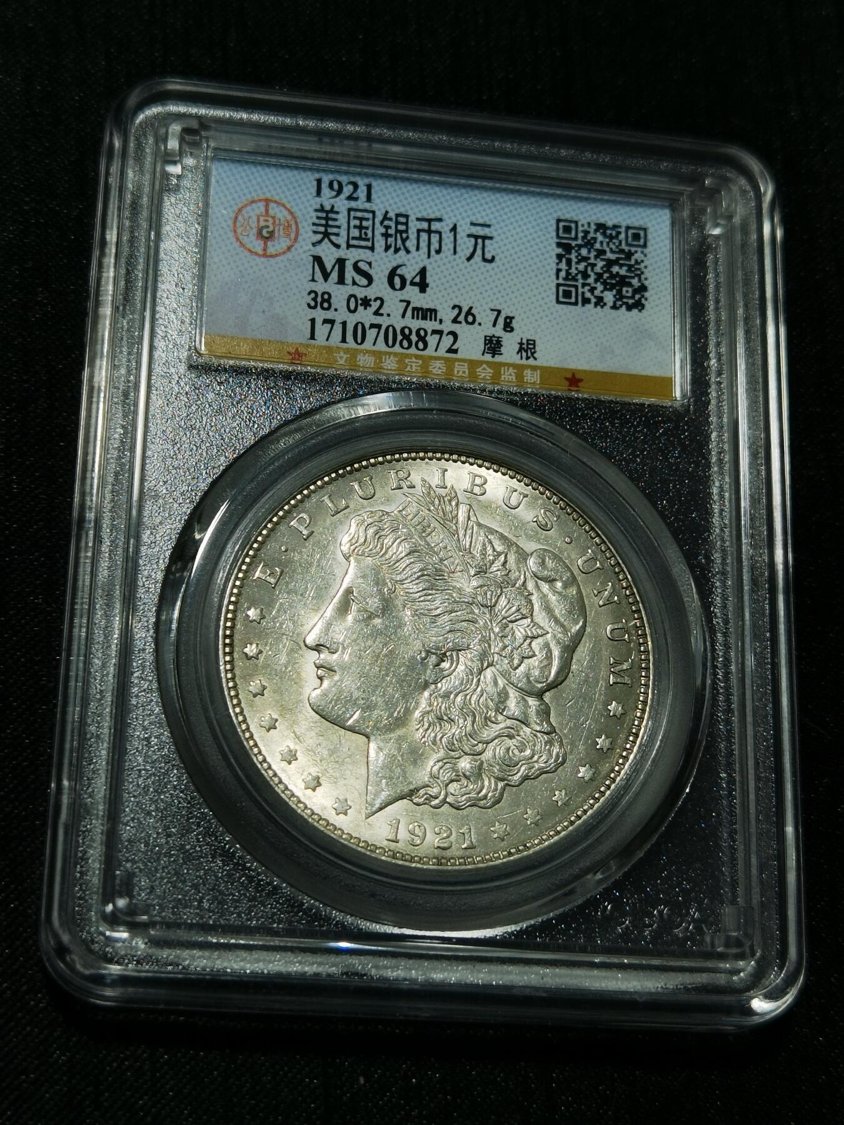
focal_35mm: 60
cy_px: 562
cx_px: 422
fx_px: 1951
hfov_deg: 24.4
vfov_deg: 32.2
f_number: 1.9
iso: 50
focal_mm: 6.67
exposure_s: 1/134
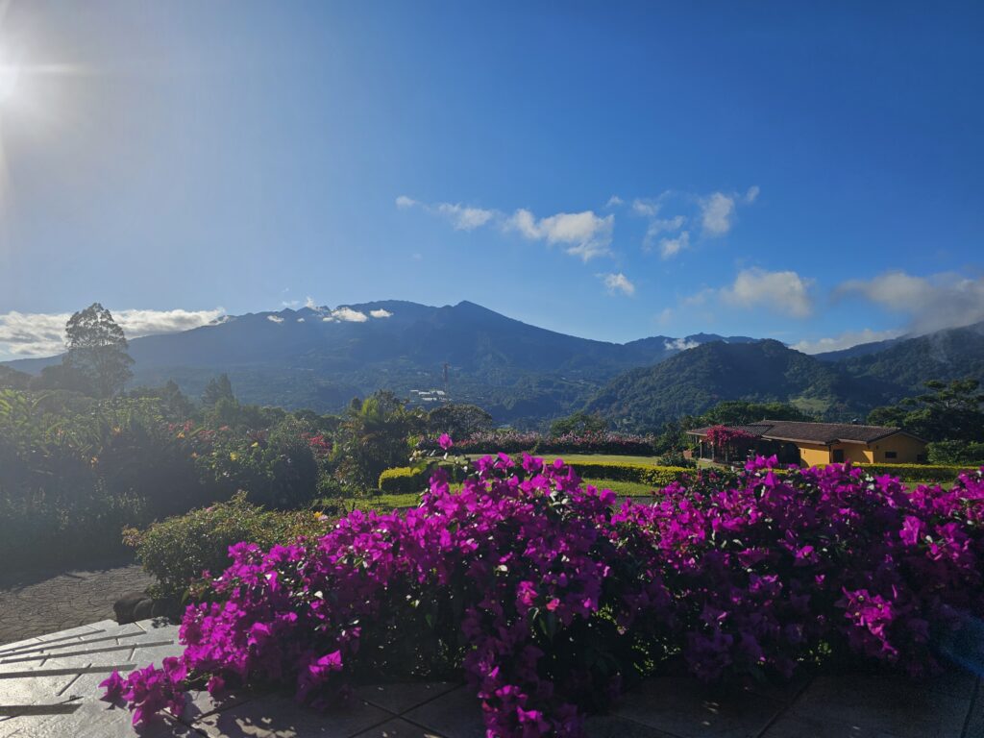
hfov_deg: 73.9
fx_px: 654
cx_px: 492
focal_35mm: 23
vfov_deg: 58.9
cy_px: 369
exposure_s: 1/2077
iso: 10
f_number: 1.7
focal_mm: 6.3
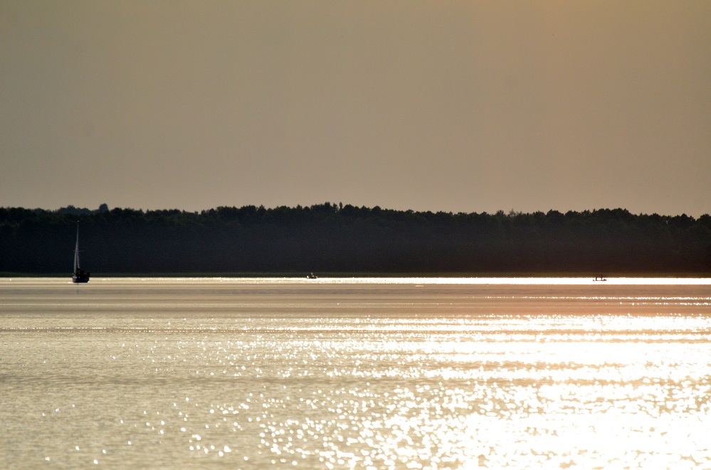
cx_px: 356
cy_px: 235
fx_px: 8866
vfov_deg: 3.0
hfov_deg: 4.6
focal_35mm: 450
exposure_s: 1/8000
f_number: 5.6
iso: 640
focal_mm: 300
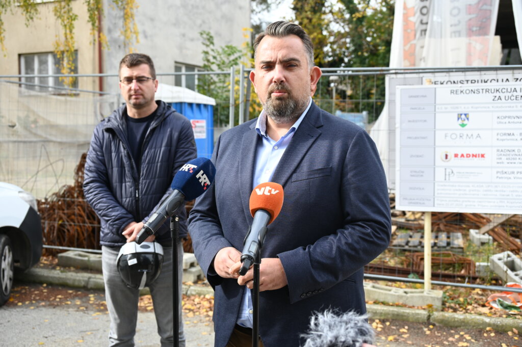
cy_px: 174
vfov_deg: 33.3
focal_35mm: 40
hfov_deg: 48.5
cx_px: 261
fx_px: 580
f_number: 5
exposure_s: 1/100
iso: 100
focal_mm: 40
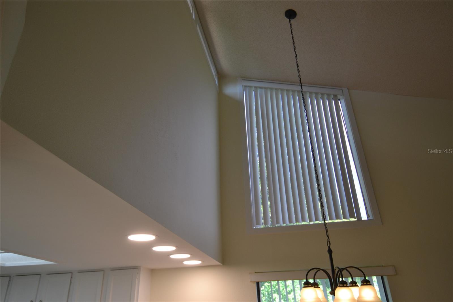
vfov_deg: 50.4
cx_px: 226
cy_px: 151
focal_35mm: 26
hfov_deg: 70.4
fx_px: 321
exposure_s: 1/100
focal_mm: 17
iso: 400
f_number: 5
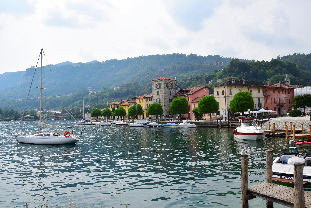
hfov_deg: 67.3
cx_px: 156
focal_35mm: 27
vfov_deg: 48.0
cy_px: 104
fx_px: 233
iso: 280
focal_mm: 18
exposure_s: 1/500
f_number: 11
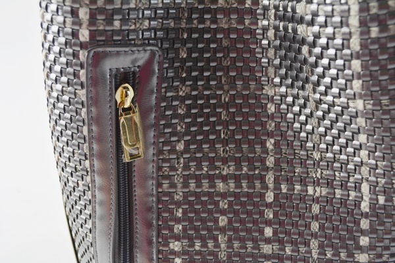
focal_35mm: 44
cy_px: 132
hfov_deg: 45.0
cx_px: 198
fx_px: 477
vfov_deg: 30.8
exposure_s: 1/125
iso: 280
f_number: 5.6
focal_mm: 29
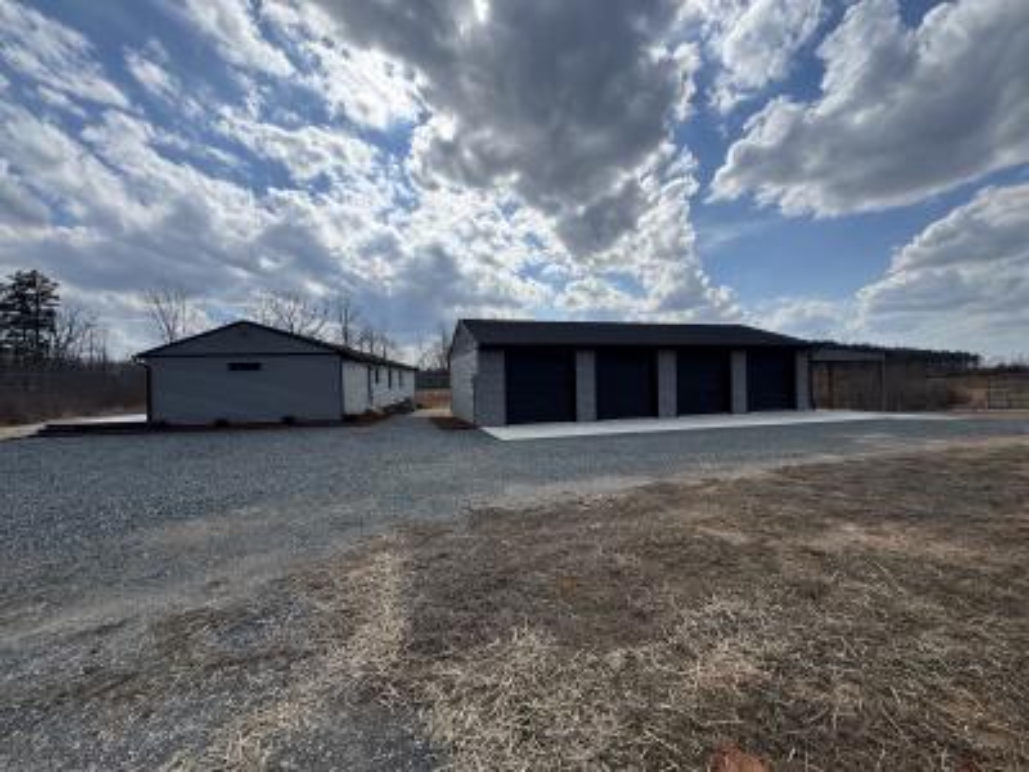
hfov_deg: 102.1
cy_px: 386
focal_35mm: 14
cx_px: 514
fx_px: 416
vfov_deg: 85.7
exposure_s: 1/3717
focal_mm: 2.22
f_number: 2.2
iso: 50
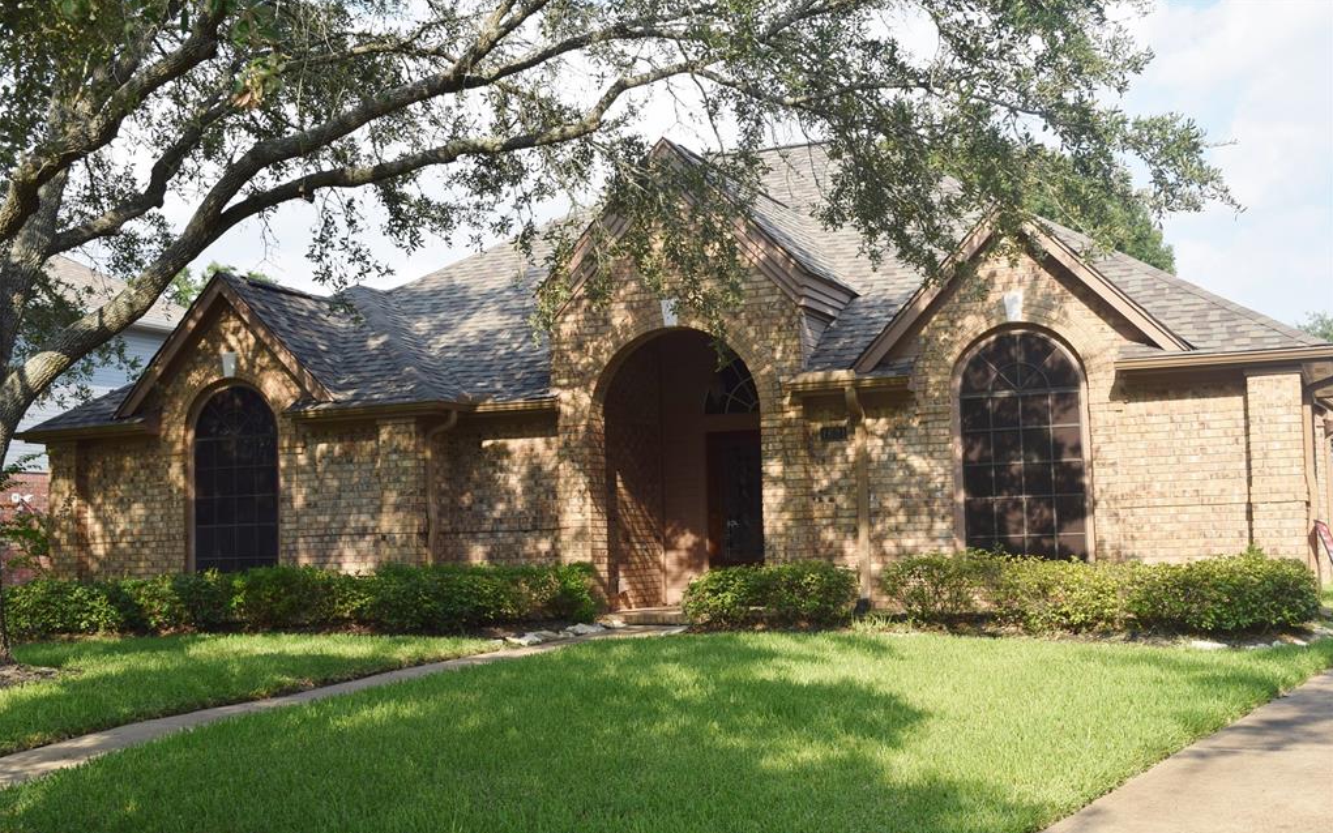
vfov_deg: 28.9
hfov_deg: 44.8
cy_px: 443
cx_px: 667
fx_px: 1617
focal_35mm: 45
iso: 100
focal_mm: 29
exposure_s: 1/200
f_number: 7.1
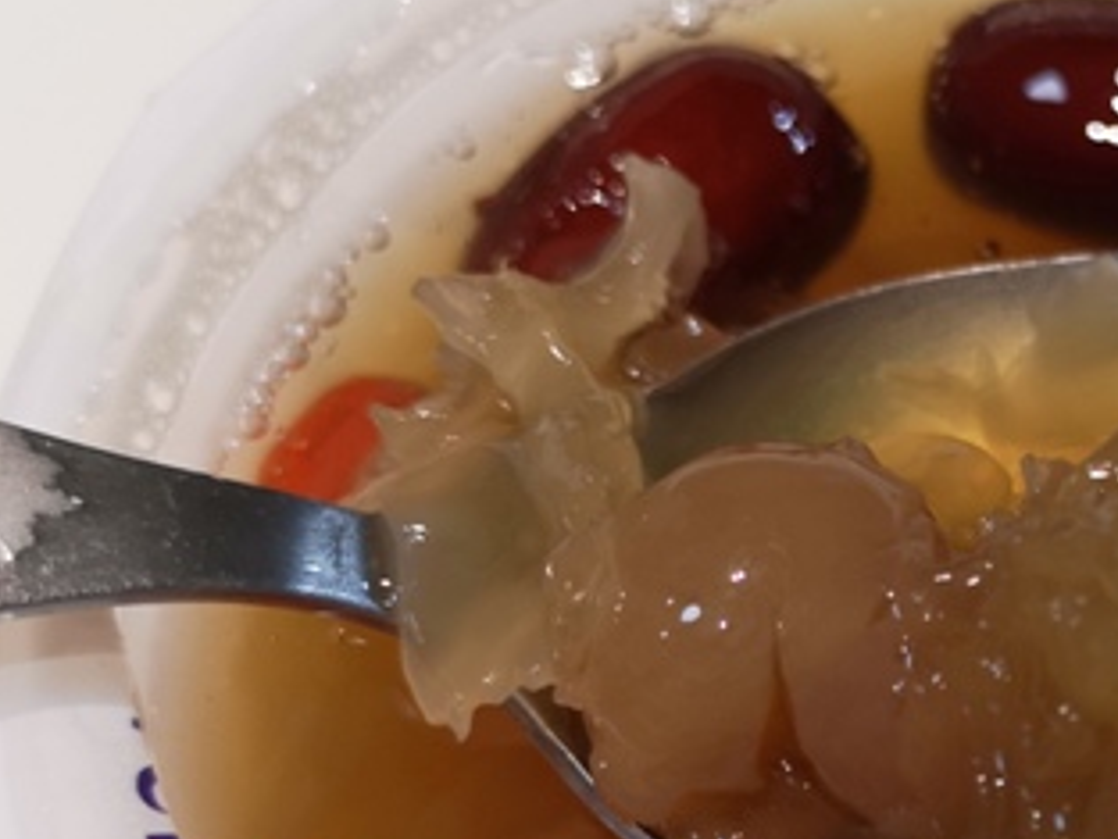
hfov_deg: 26.7
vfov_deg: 21.0
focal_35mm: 69
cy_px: 707
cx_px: 1111
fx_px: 2229
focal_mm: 3.95
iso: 64
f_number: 1.8
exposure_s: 1/50
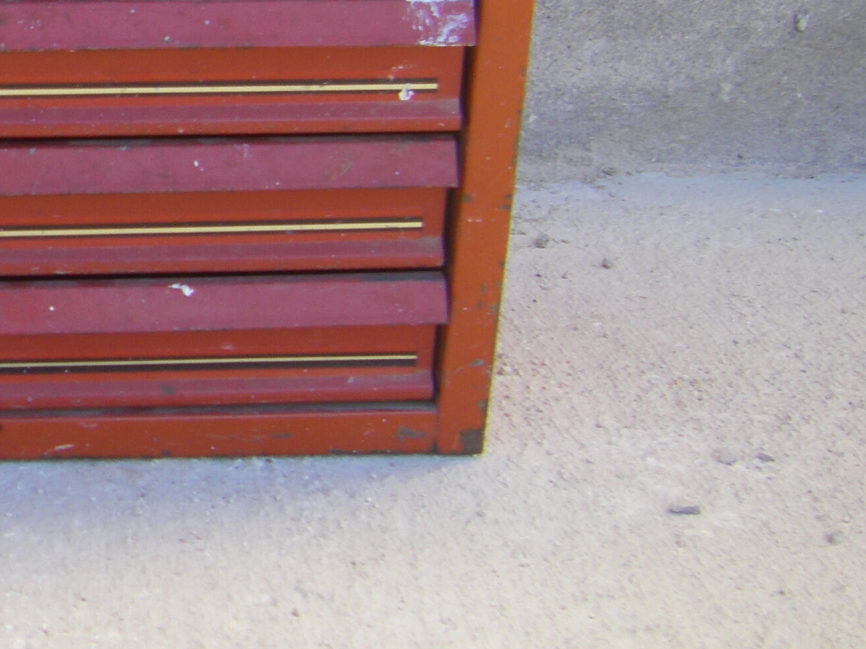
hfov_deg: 19.6
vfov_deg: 15.4
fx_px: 2376
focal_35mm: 95
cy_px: 112
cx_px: -124
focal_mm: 6.3
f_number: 3.5
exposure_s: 1/100
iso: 64
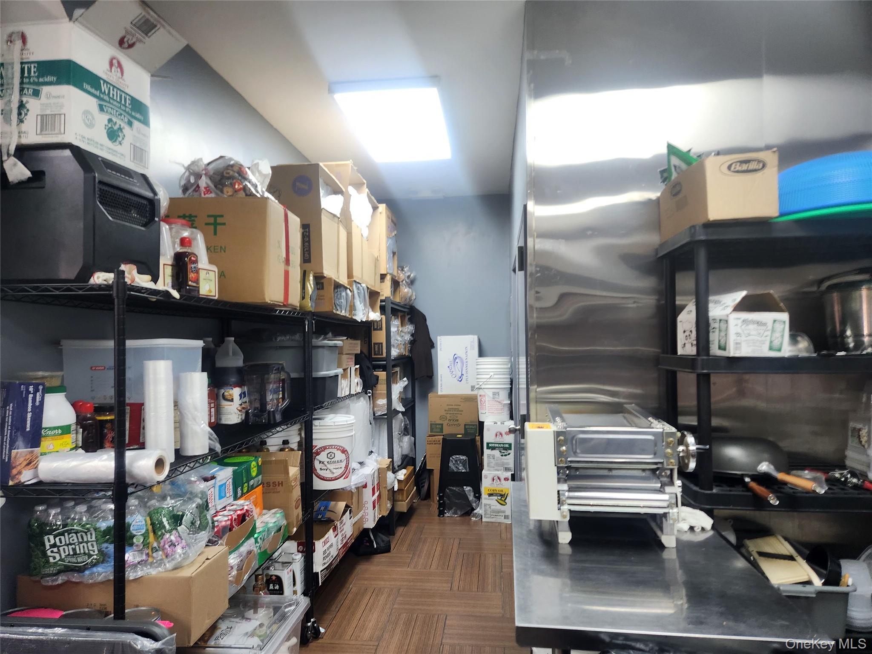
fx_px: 579
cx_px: 436
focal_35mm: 23
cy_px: 327
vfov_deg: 58.9
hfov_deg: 73.9
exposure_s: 1/120
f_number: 1.8
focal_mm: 5.4
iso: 200
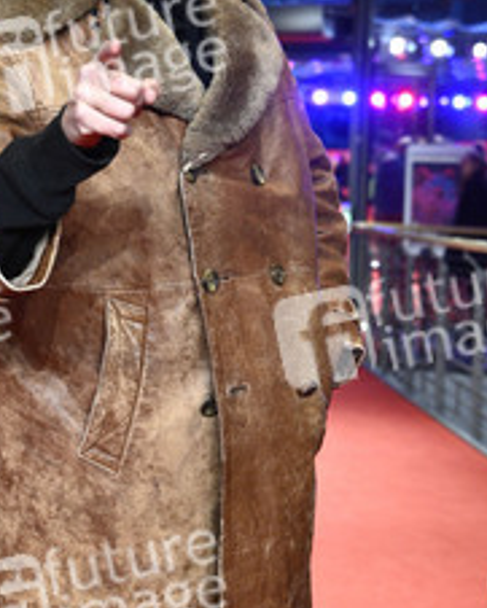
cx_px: 167
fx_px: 2035
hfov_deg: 13.6
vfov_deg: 16.9
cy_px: 191
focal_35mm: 113
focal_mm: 68
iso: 5000
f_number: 5.6
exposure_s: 1/250
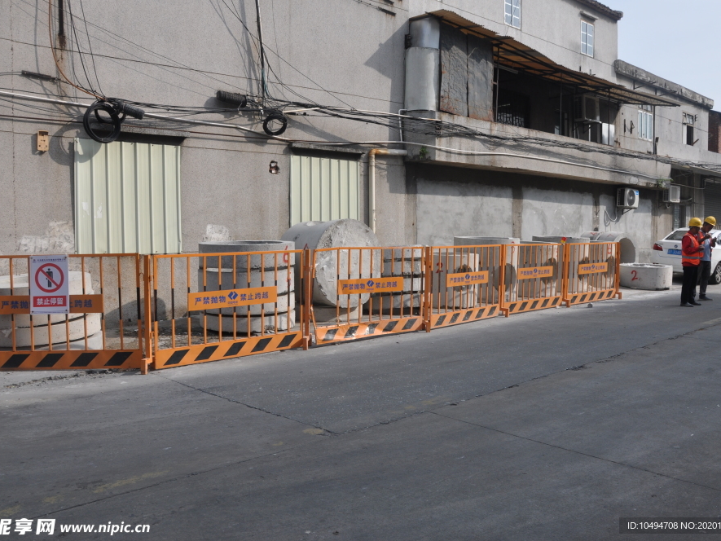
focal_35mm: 30
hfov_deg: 59.8
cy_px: 265
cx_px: 395
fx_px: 625
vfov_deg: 46.8
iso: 200
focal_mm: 18
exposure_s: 1/320
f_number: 9
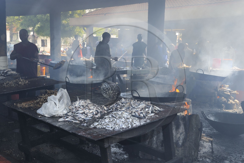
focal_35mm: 45
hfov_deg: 43.6
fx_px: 305
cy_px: 82
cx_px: 122
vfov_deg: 29.9
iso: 400
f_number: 8
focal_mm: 45
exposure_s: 1/125
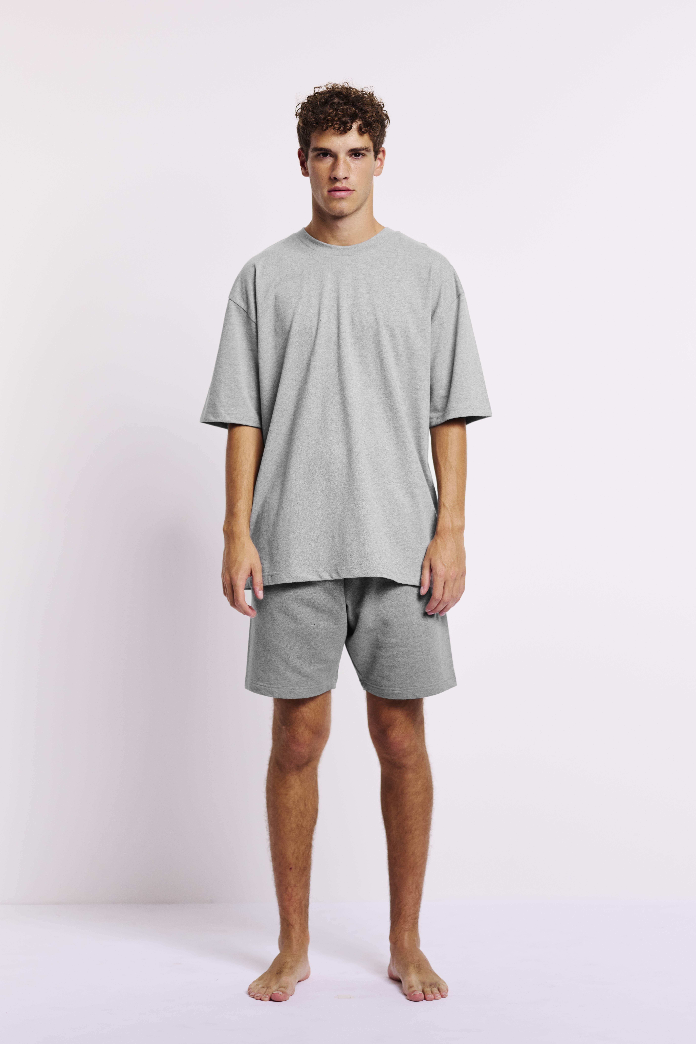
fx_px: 2465
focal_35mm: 85
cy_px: 522
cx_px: 348
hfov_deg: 16.1
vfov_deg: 23.9
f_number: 1.8
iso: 640
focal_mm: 85
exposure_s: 1/3200
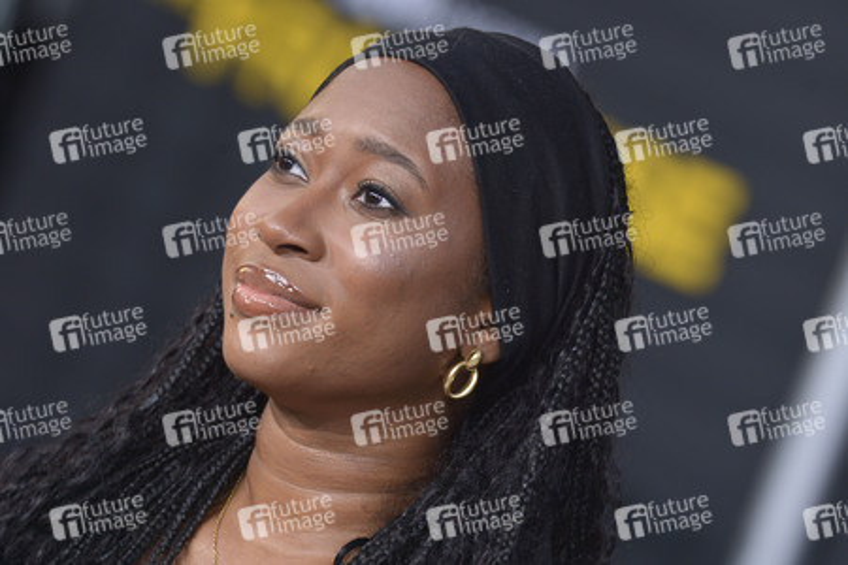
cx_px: 424
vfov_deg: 4.6
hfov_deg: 6.9
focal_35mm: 300
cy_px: 282
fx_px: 7066
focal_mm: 300
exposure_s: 1/500
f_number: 6.3
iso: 320
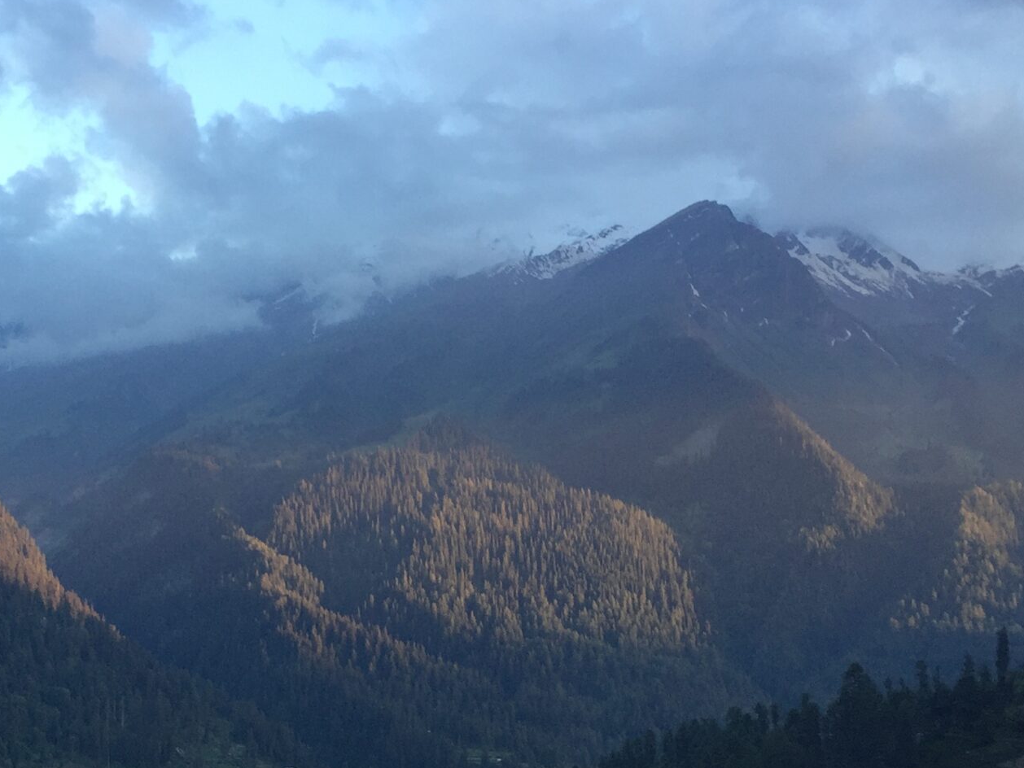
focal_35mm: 59
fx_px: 1746
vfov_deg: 24.6
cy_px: 564
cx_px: 268
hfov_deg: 32.1
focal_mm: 4.15
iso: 40
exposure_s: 1/100
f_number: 2.2
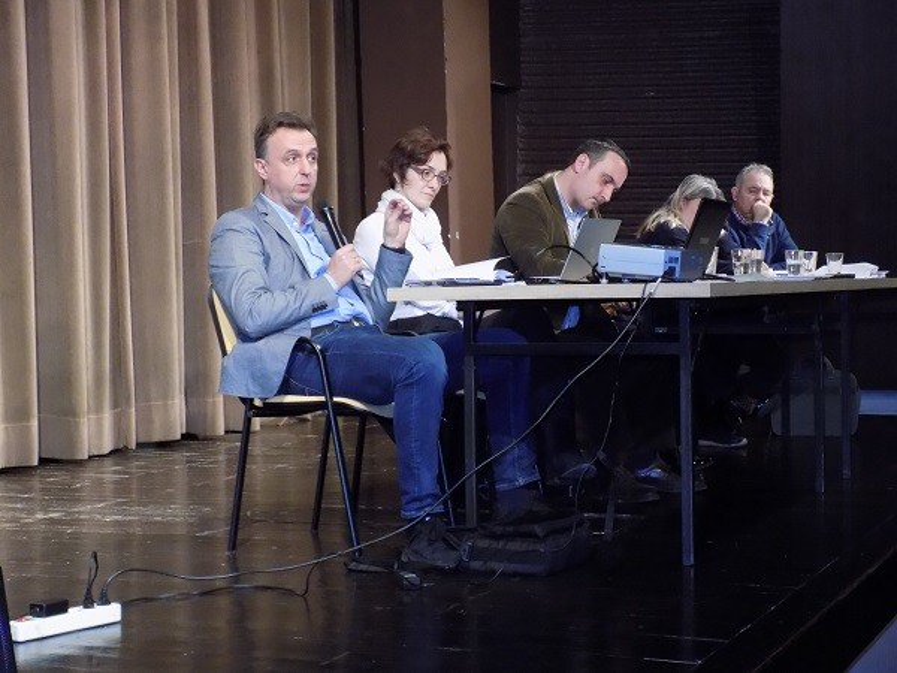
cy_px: 336
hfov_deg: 29.8
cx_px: 448
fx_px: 1684
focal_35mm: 65
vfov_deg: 22.6
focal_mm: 11.5
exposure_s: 1/30
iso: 640
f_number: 4.1
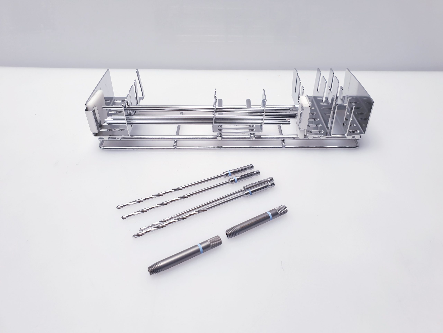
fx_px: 333
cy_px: 166
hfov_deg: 67.3
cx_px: 222
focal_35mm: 26
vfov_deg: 53.1
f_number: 2.4
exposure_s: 1/50
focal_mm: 4.3
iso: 64
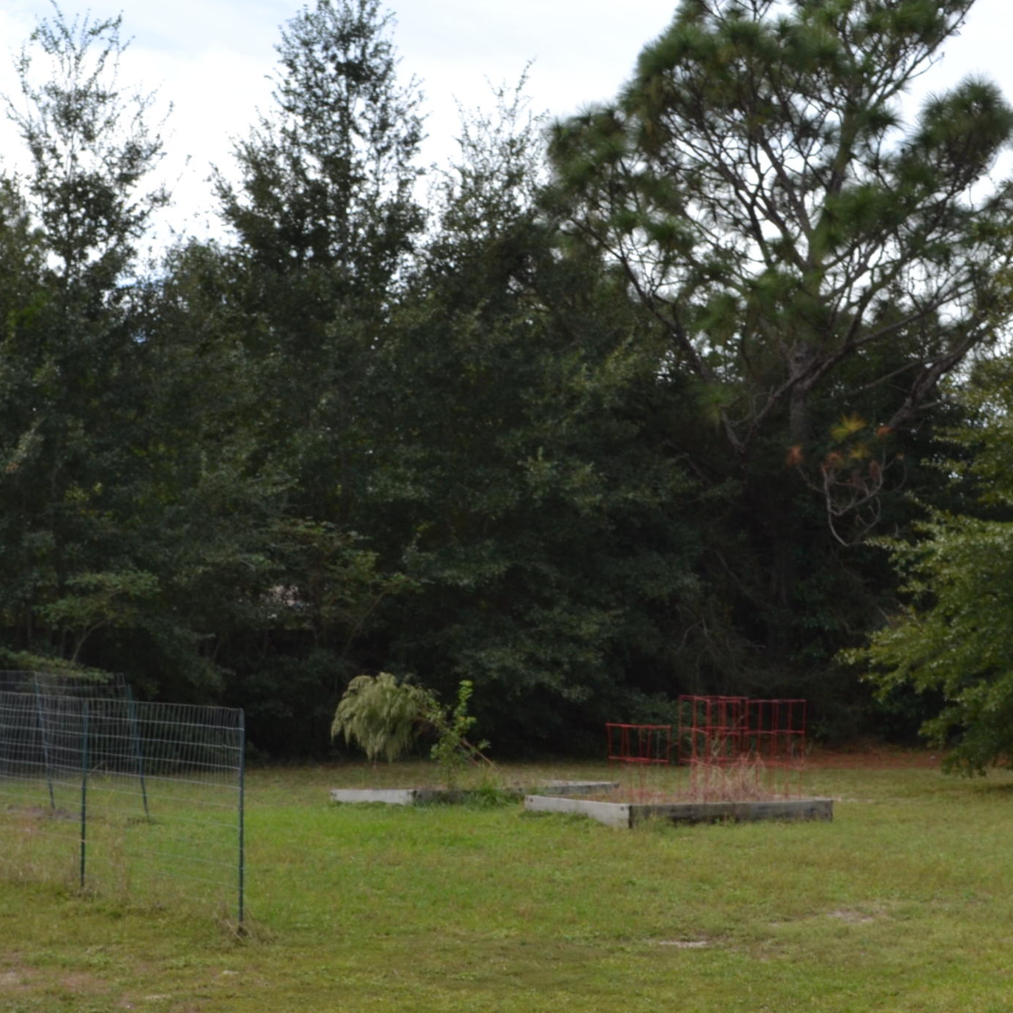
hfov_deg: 25.7
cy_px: 703
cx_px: 502
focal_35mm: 67
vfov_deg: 25.5
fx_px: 2218
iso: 100
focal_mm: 24
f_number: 9
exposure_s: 1/200
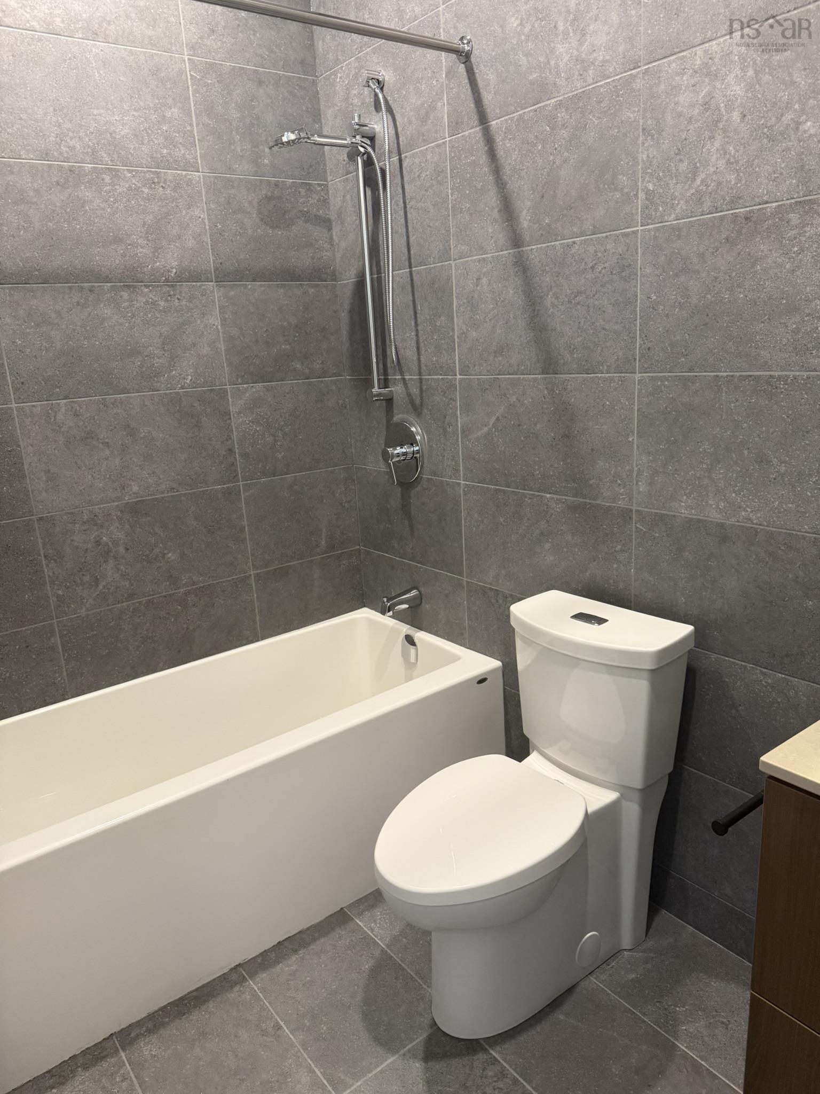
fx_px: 758
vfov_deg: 71.6
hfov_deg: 56.8
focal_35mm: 24
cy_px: 547
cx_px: 410
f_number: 1.78
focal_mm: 6.76
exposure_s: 1/60
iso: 320
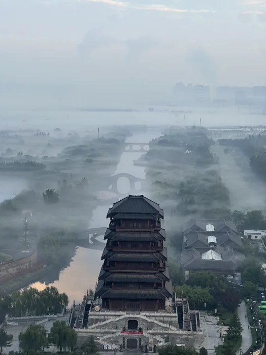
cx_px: 133
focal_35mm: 77
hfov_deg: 19.1
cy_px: 178
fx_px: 789
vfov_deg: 25.3
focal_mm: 9
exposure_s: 1/99
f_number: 2.8
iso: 80
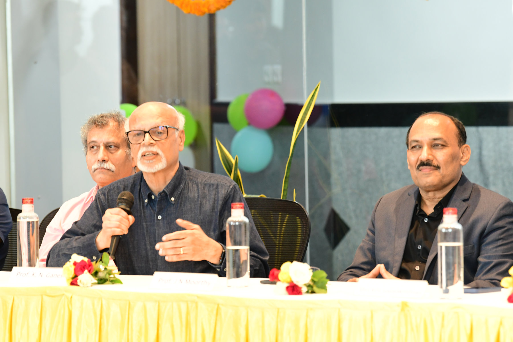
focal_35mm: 240
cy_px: 171
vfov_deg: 5.7
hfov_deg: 8.6
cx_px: 256
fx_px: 3420
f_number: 4
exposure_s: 1/60
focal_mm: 160
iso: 1600
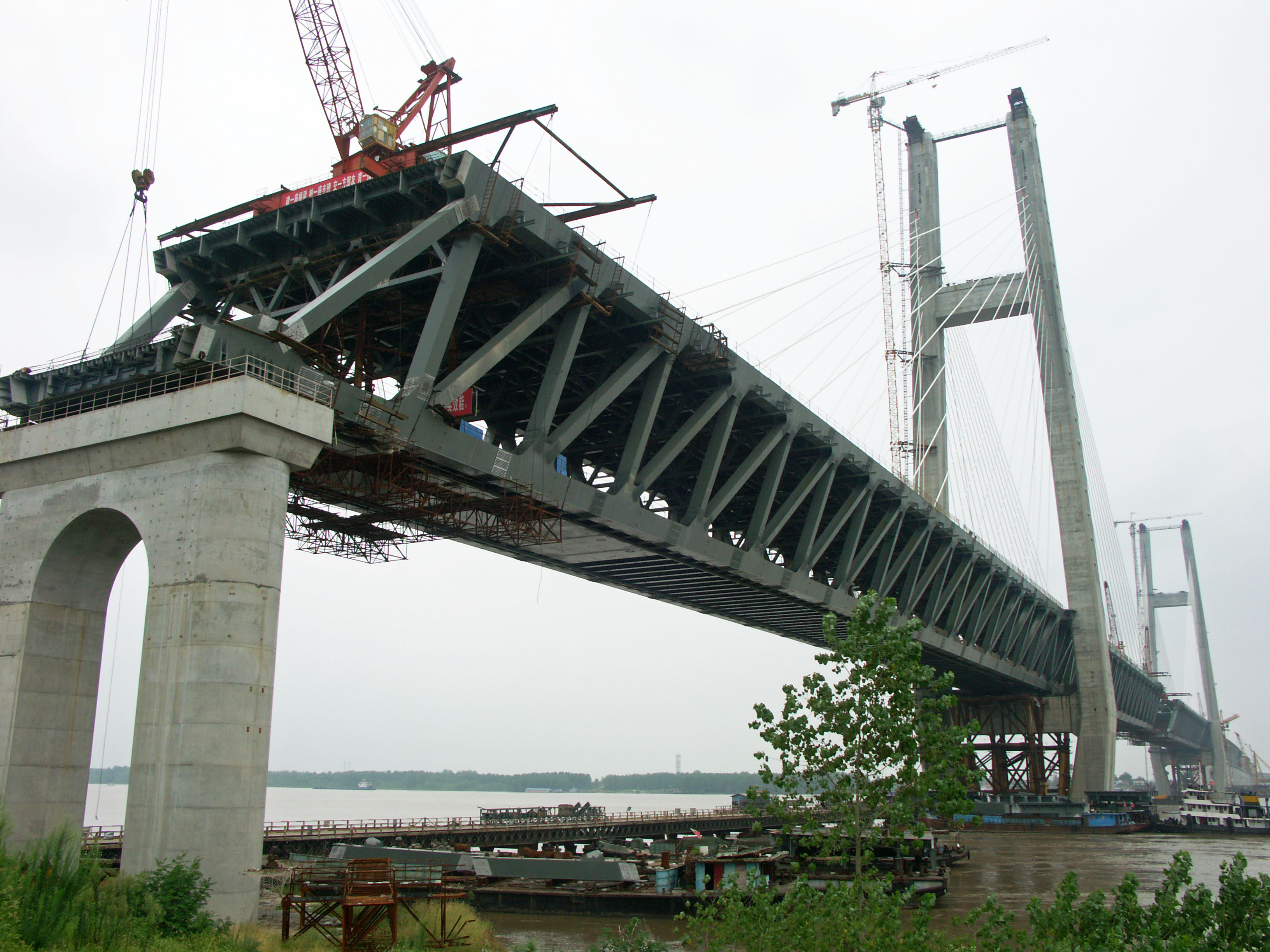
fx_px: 1137
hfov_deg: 58.4
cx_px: 635
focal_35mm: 31
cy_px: 476
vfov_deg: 45.4
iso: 64
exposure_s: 1/400
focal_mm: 8.06
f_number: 7.1
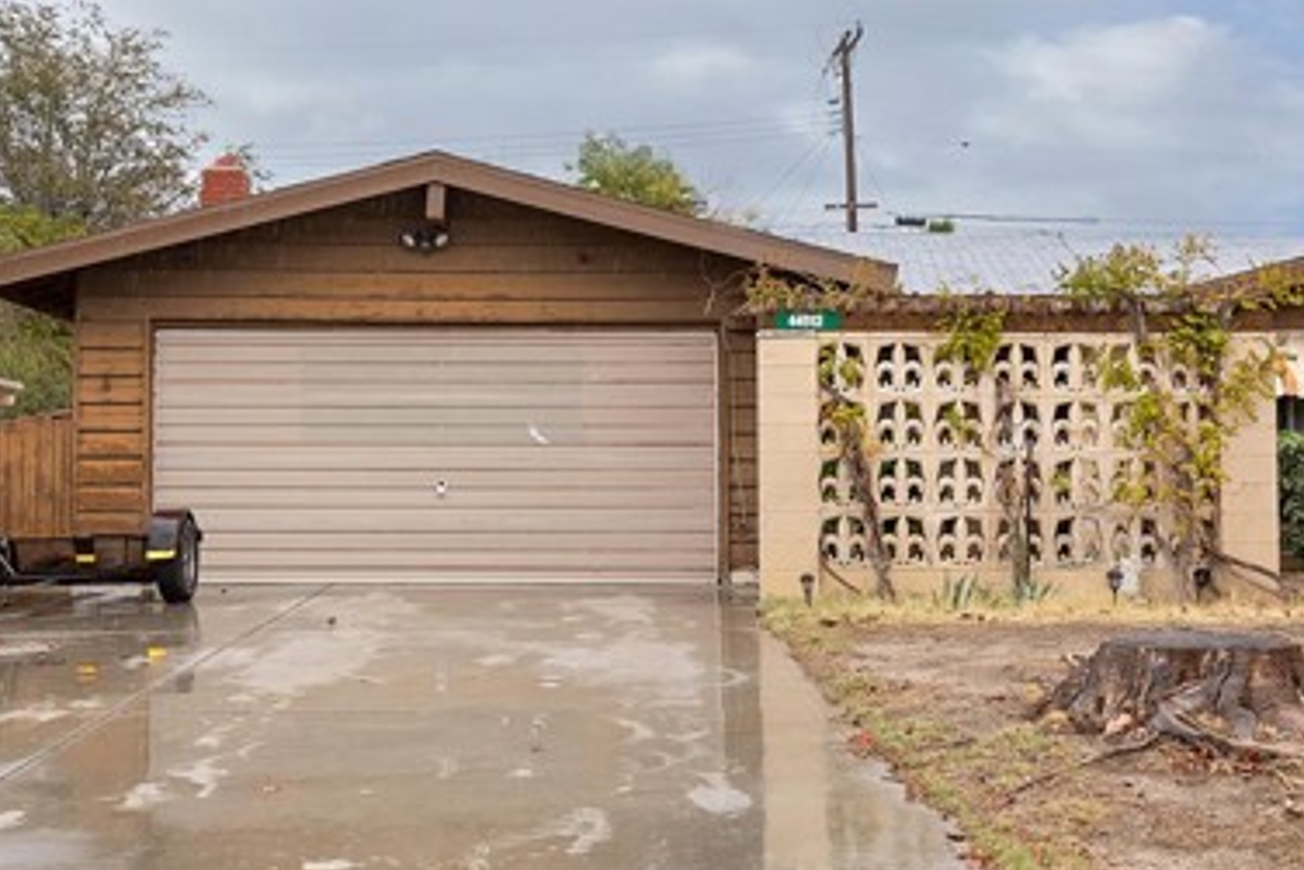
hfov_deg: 38.8
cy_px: 348
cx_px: 583
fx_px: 1848
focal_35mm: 51
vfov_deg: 26.5
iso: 200
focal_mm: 20
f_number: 4
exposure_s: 1/200
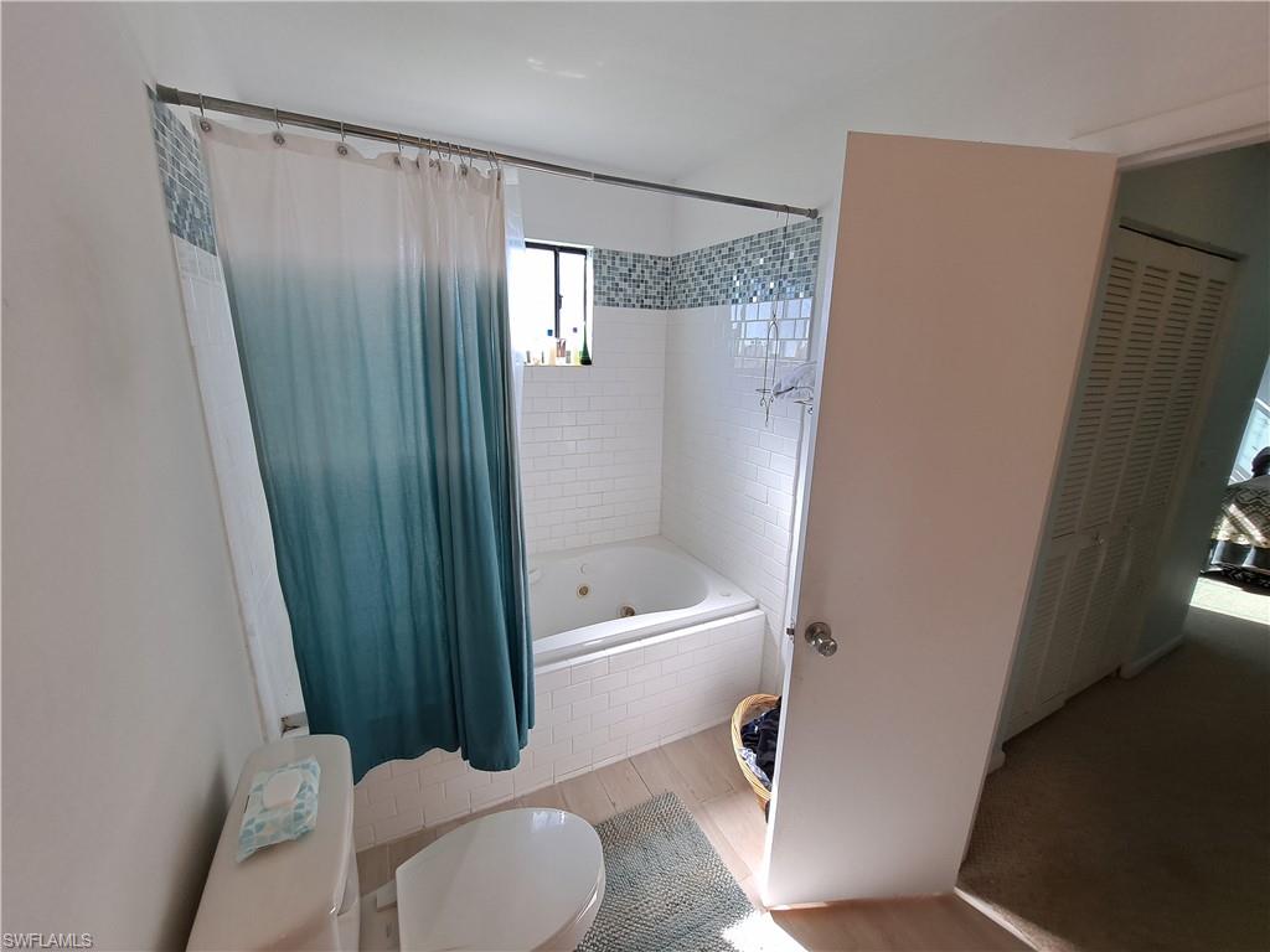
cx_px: 635
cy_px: 476
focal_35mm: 13
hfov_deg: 106.2
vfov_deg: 89.9
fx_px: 477
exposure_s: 1/120
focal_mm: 1.74
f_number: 2.2
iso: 50
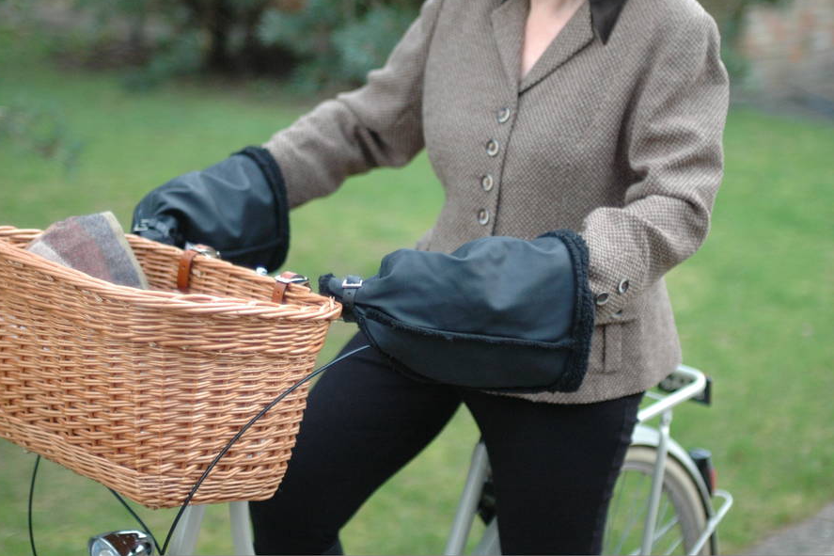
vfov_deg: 17.9
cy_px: 277
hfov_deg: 26.7
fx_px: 1760
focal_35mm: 76
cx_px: 413
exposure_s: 1/1250
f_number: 1.4
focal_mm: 50
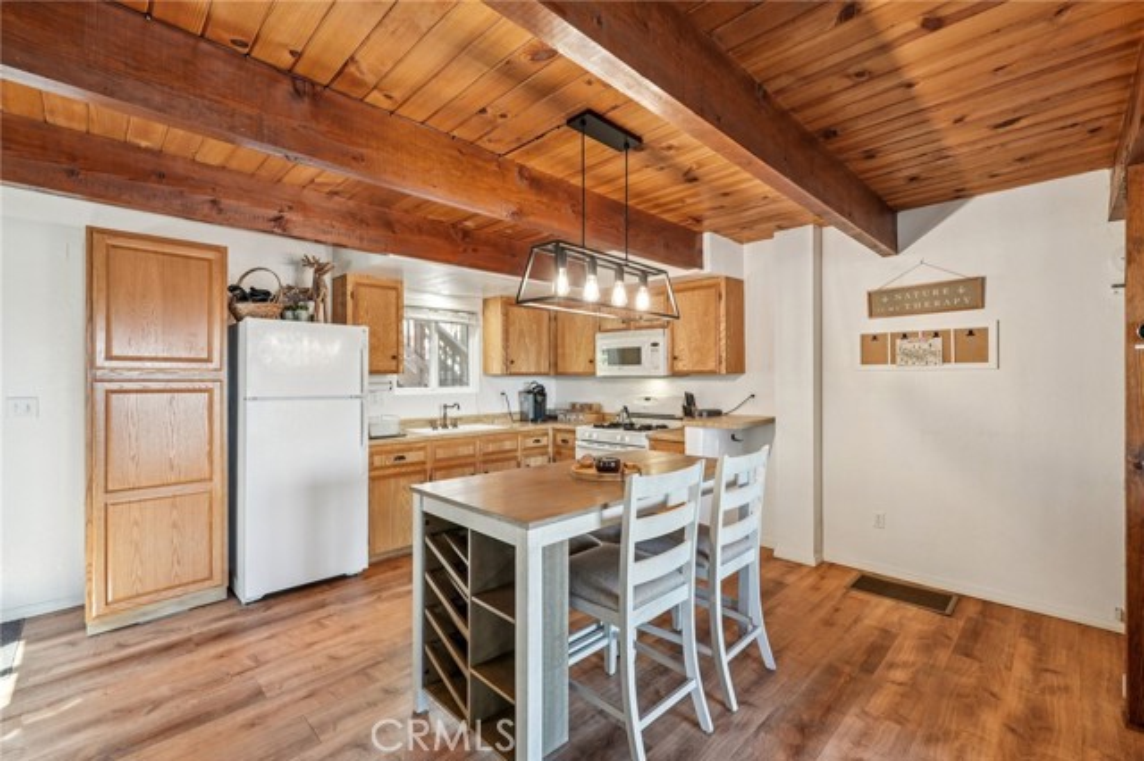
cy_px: 380
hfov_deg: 95.0
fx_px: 524
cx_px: 572
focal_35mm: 16
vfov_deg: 72.0
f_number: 9.5
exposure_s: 1/8
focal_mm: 16.5
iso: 400
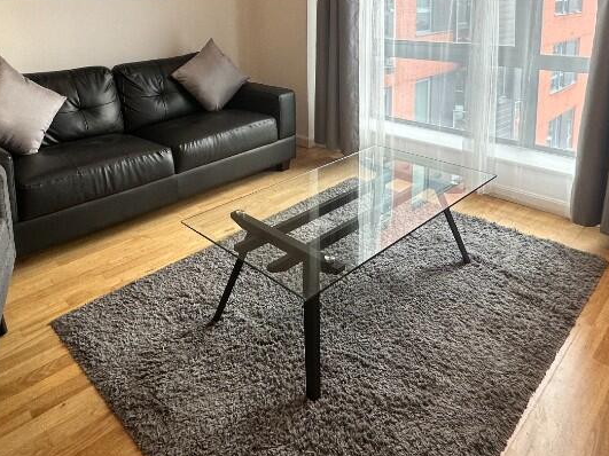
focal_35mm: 27
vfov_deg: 47.3
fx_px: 475
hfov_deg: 64.9
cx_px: 251
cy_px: 65
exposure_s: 1/100
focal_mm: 2.22
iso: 80
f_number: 2.2
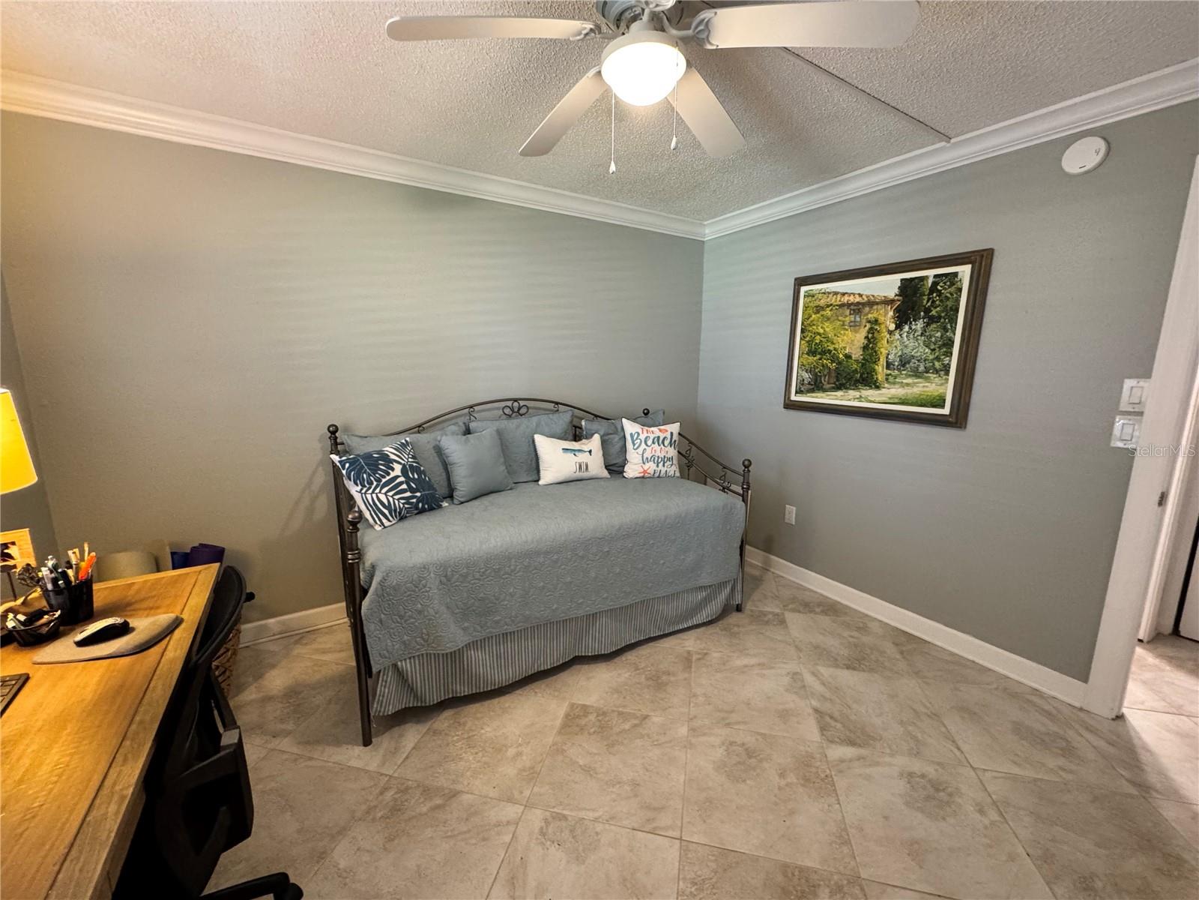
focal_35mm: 14
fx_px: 485
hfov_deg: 102.1
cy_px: 450
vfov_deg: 85.7
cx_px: 600
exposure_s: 1/60
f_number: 2.2
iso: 500
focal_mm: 2.22
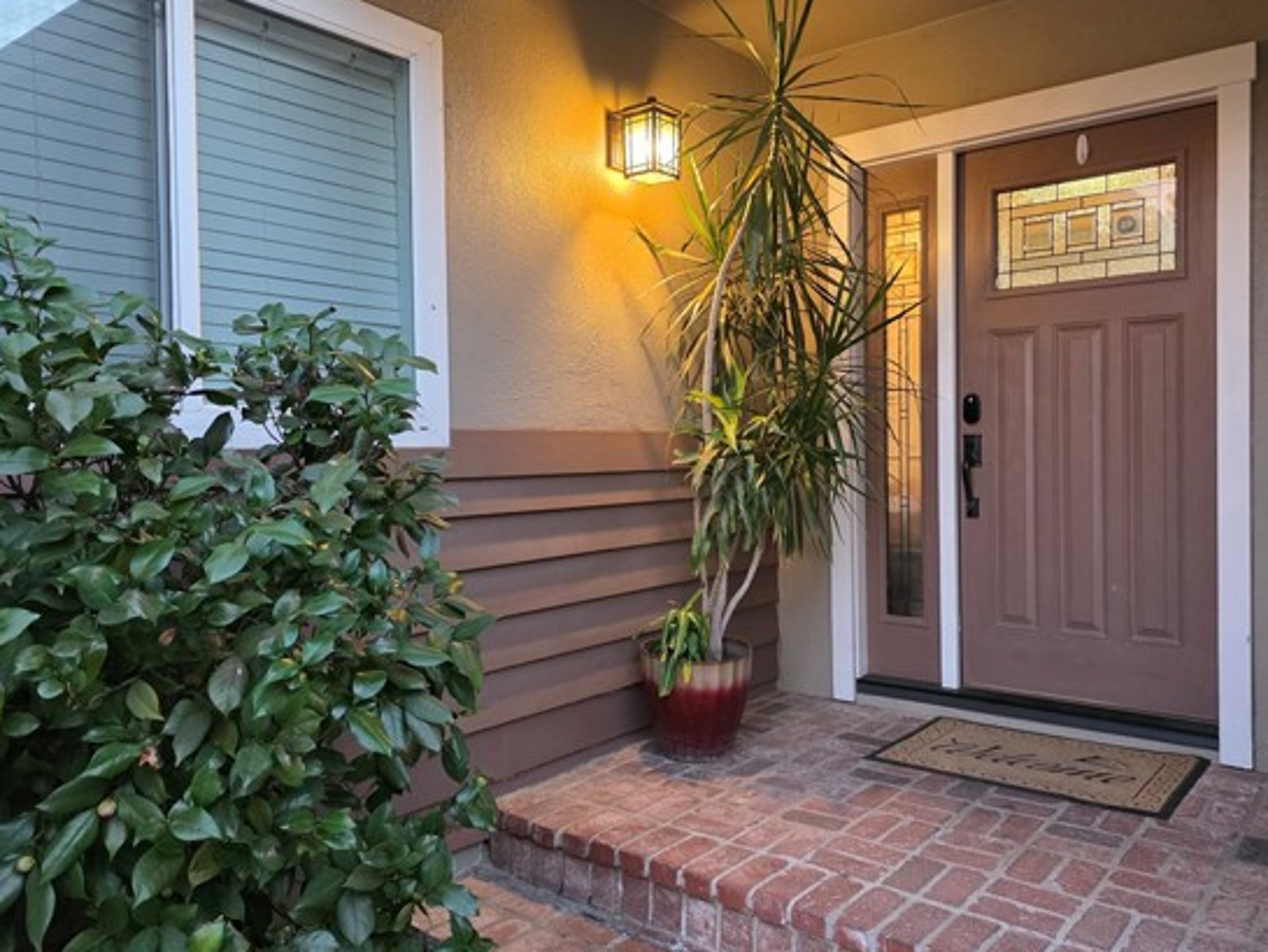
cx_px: 682
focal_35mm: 27
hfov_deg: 65.2
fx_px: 989
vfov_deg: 51.4
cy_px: 475
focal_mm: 6.3
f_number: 1.7
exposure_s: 1/120
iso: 1000
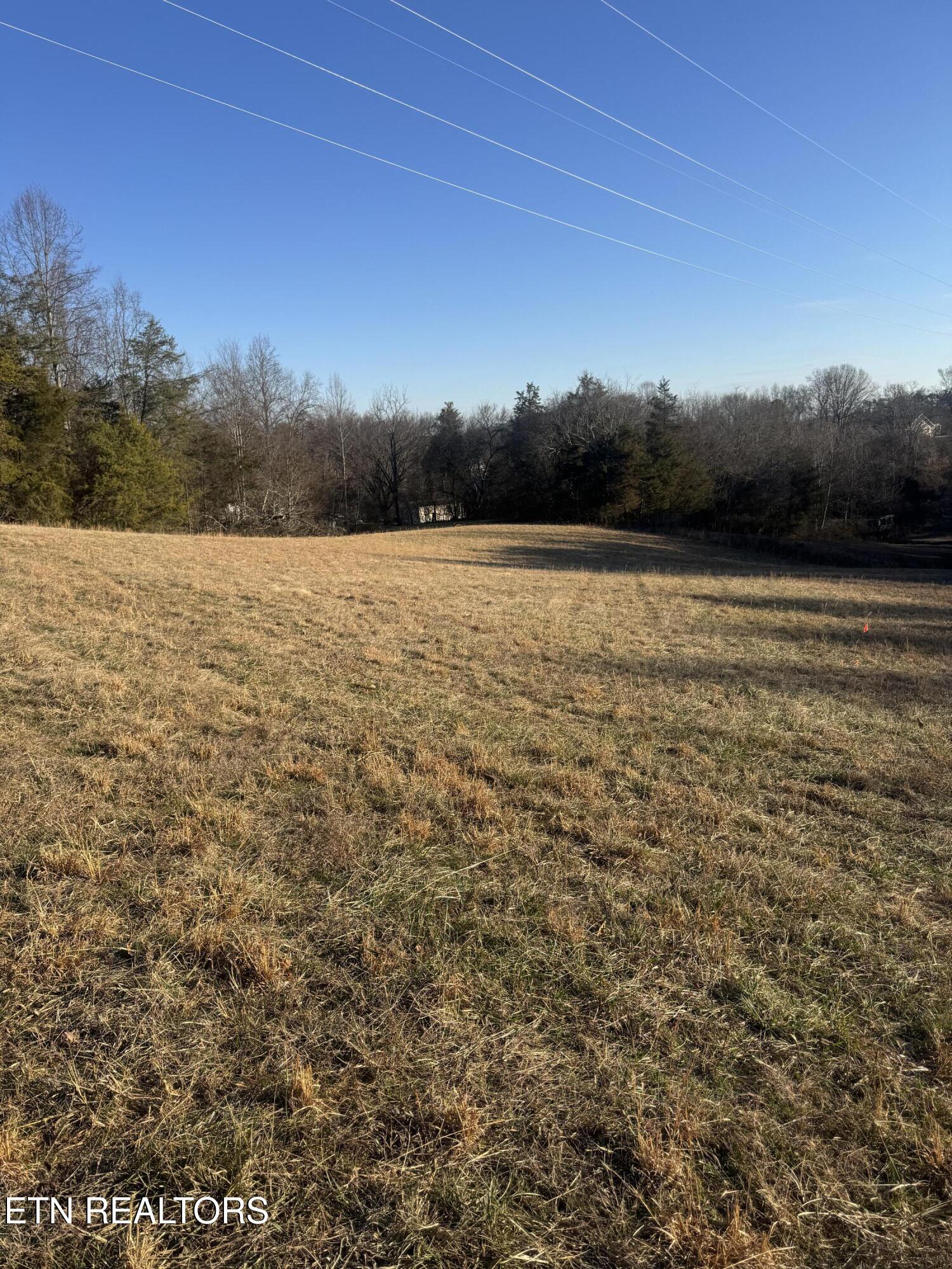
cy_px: 634
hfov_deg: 56.8
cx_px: 476
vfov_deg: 71.6
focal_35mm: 24
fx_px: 880
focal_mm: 6.76
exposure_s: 1/2959
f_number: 1.78
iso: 80
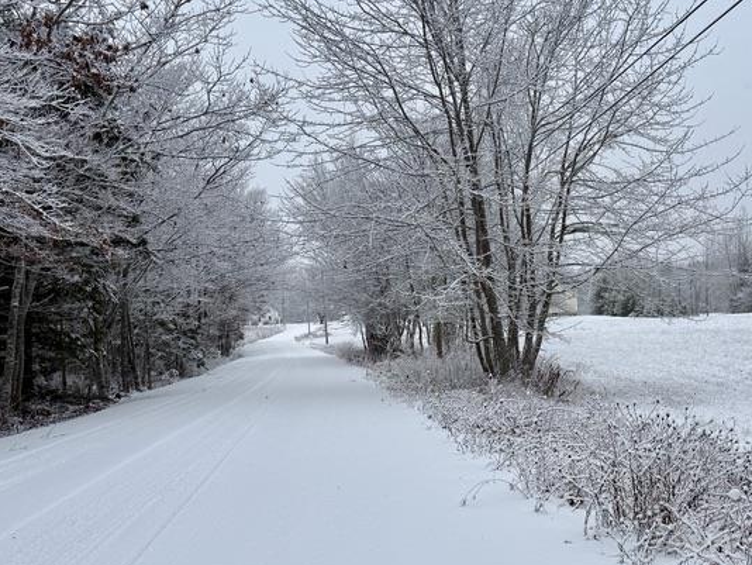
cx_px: 538
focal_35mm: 46
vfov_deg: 31.5
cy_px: 337
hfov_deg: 40.4
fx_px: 1000
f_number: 1.78
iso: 80
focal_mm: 6.76
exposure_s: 1/2232
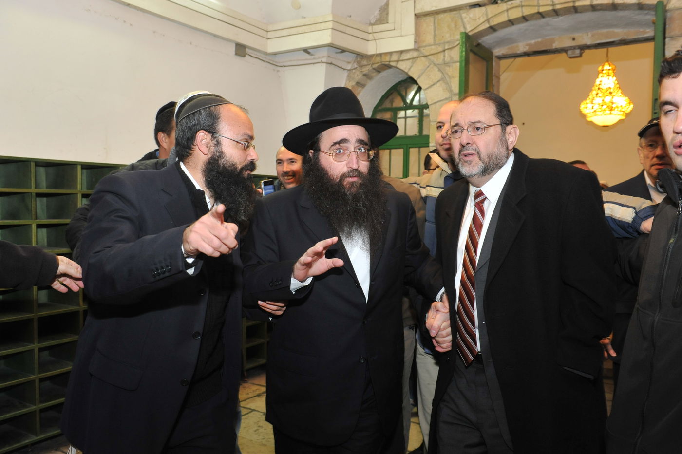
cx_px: 341
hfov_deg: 58.7
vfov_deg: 41.1
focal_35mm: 32
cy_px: 227
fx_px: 606
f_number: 6.3
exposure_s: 1/100
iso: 2000
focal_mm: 32
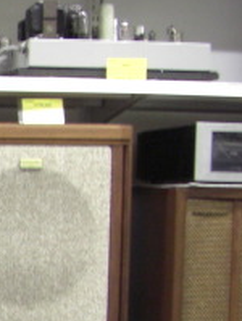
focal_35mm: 122
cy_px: 339
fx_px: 1134
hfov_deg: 11.1
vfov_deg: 15.7
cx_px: -239
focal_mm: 6.3
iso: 200
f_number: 3.4
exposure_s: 1/6
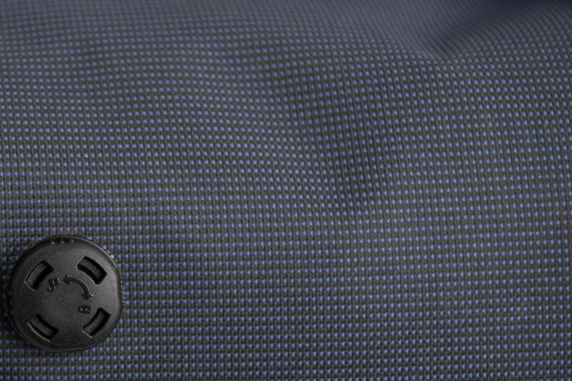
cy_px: 283
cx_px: 130
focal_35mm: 111
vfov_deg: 12.3
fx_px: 1764
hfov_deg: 18.3
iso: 250
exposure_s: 1/125
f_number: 5
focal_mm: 70
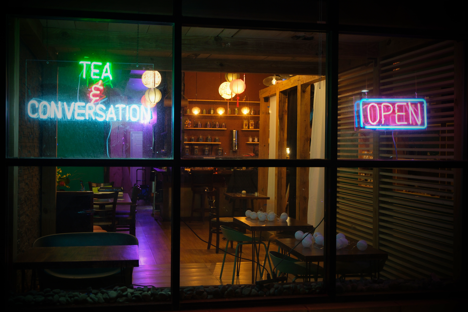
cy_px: 156
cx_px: 234
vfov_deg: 29.9
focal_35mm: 45
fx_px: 585
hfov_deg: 43.6
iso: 400
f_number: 2.8
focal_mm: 30
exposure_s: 1/18
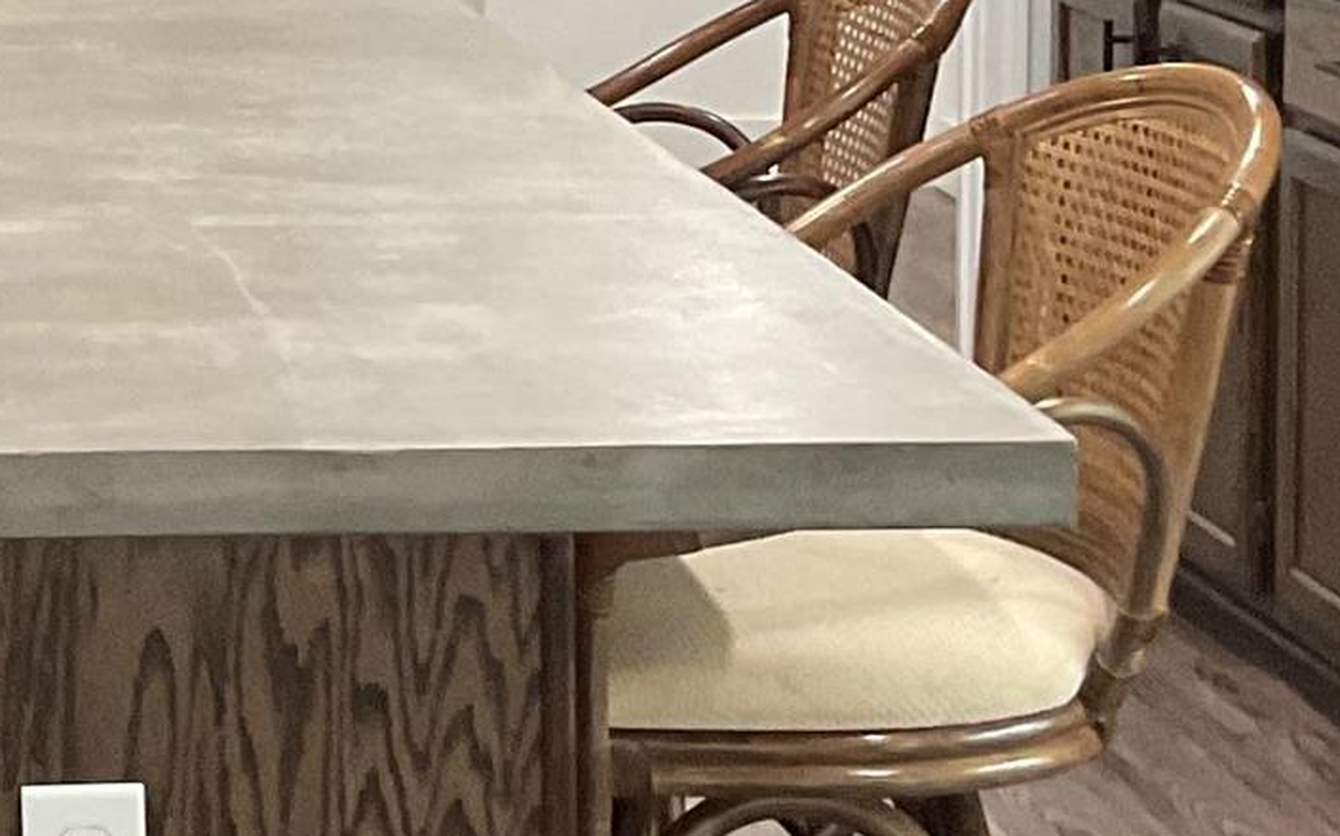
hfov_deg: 14.9
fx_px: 4892
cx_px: -405
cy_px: -173
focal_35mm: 134
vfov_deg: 9.6
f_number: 1.8
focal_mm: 3
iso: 100
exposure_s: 1/60
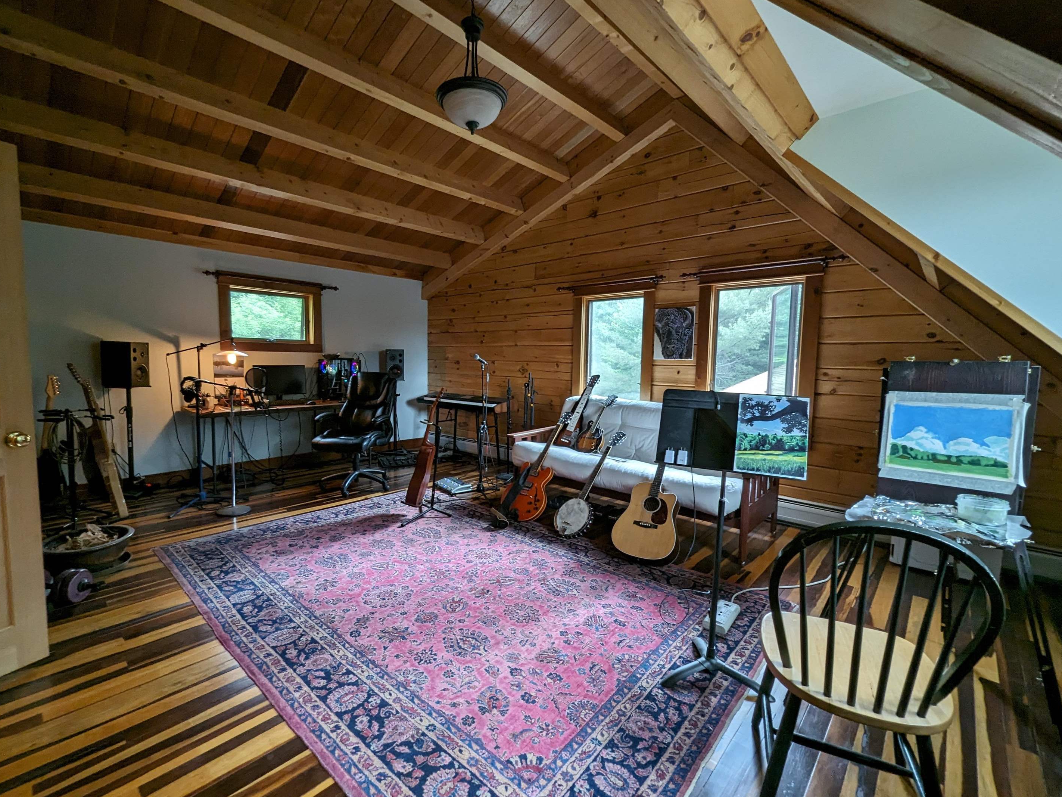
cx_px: 501
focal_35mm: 14
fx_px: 430
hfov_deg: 101.9
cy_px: 393
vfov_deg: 85.7
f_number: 2.2
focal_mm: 1.95
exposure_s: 1/40
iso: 176
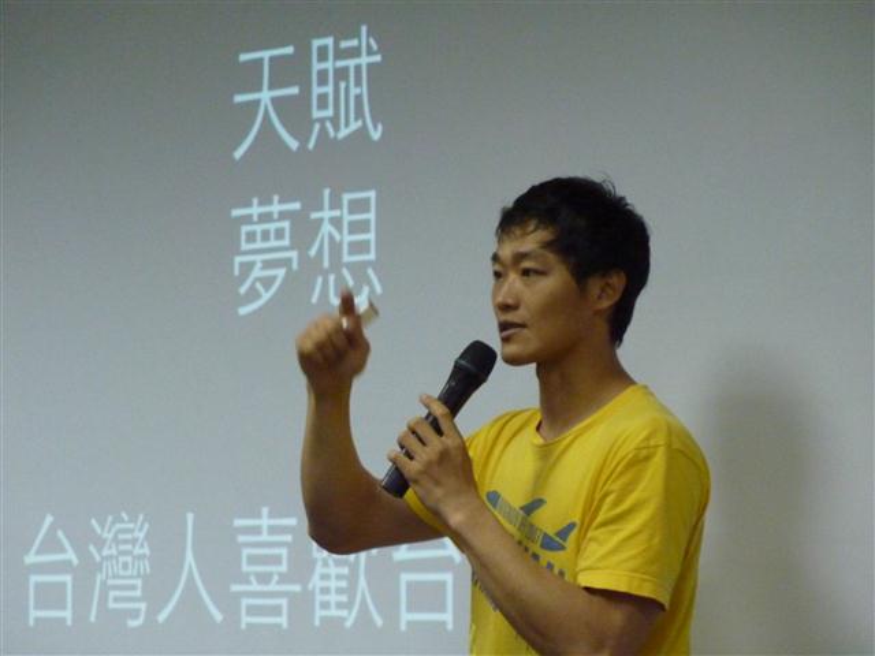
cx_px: 438
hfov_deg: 11.7
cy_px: 328
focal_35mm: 169
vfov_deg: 8.8
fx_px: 4272
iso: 800
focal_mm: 27.8
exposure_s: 1/40
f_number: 4.5
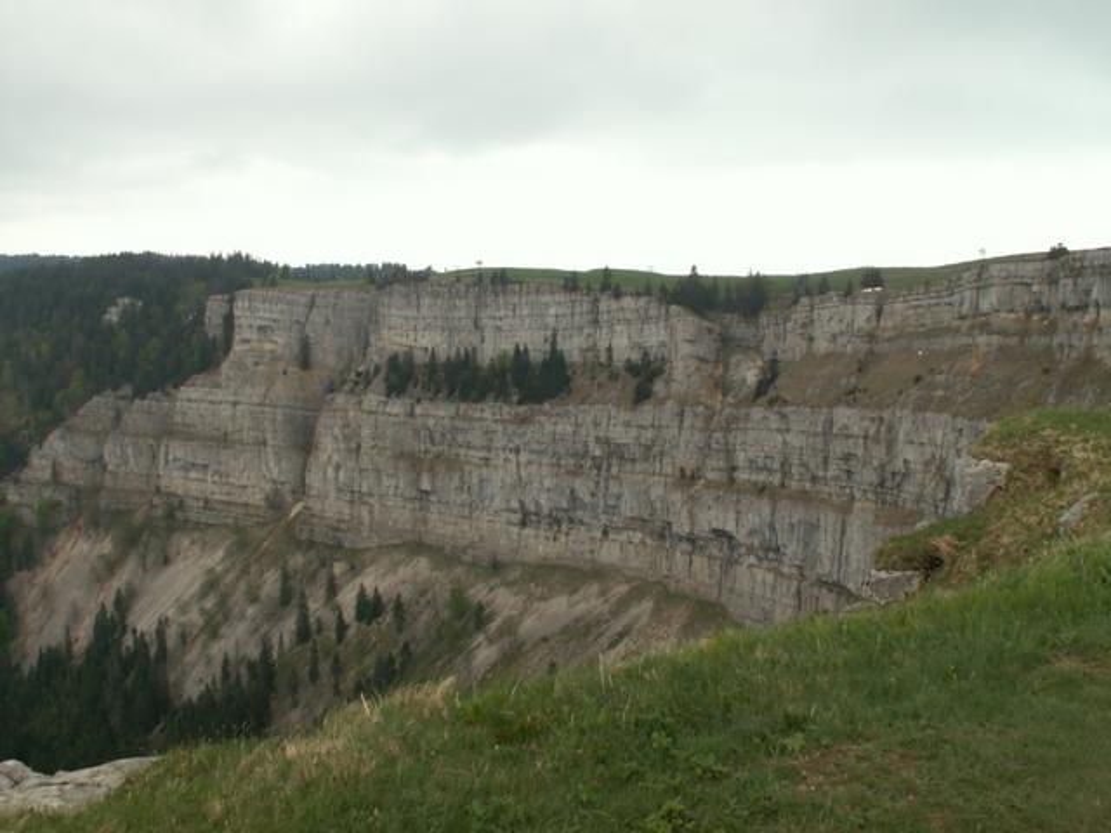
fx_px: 1123
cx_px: 556
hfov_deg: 52.6
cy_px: 416
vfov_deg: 40.7
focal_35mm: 35
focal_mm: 5.86
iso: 50
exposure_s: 1/100
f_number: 4.5
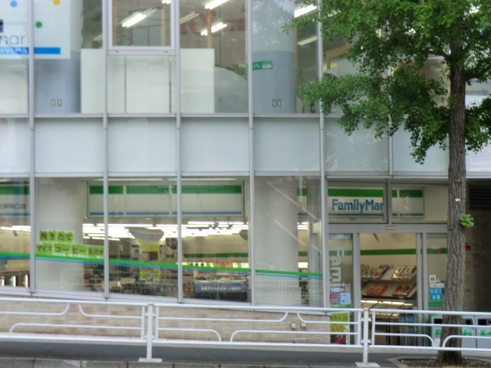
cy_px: 184
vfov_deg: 22.6
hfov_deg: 29.8
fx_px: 922
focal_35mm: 65
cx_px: 246
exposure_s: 1/60
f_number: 4.4
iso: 100
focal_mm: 11.6
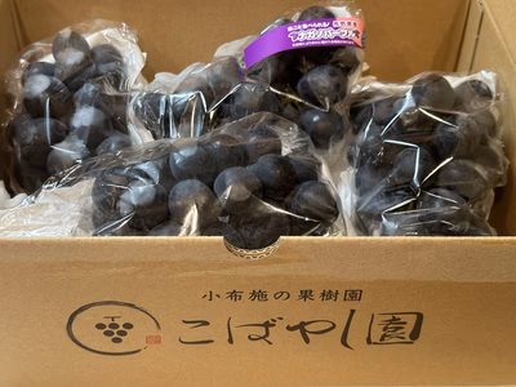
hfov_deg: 39.7
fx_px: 716
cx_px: 258
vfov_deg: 30.3
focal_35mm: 48
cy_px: 194
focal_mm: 6.86
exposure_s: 1/33
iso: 200
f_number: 1.78
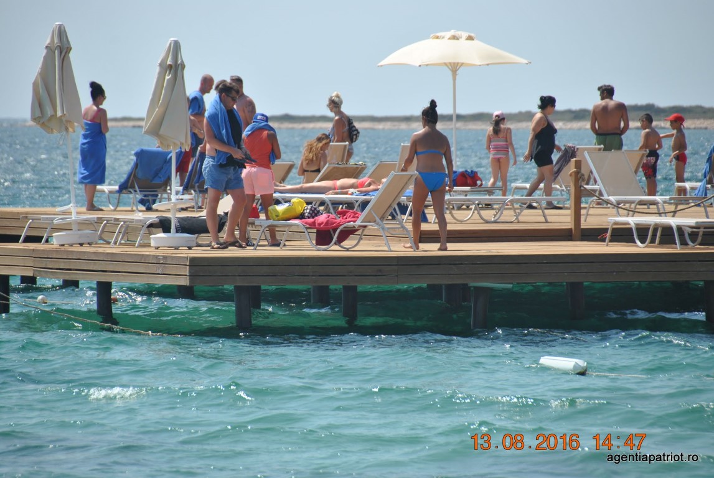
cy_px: 239
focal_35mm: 300
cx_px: 357
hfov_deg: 6.9
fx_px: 5958
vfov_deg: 4.6
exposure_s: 1/1000
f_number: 5.6
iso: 200
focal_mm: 200
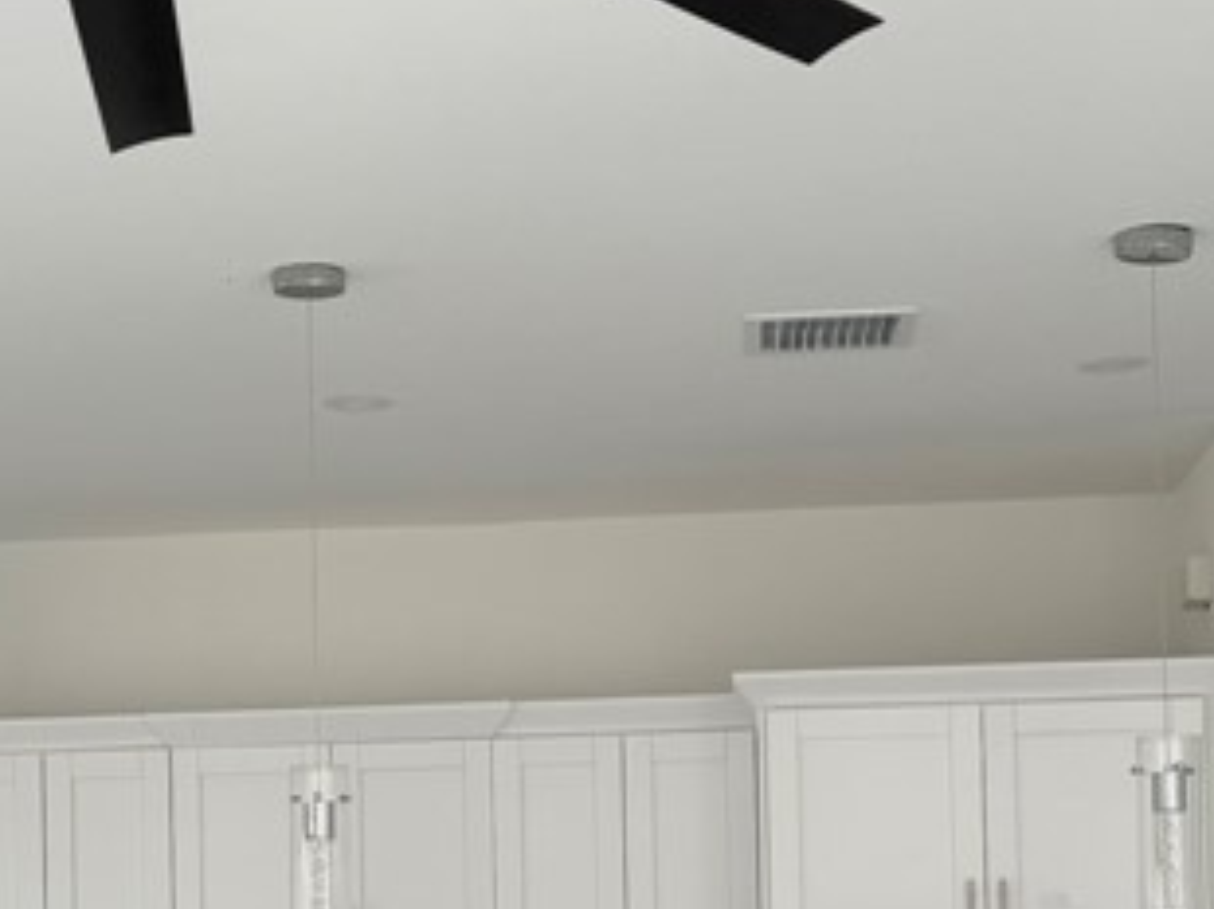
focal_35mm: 86
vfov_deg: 16.8
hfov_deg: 22.7
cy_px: 885
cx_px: 399
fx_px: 3014
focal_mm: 5.96
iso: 50
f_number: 1.6
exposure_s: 1/121
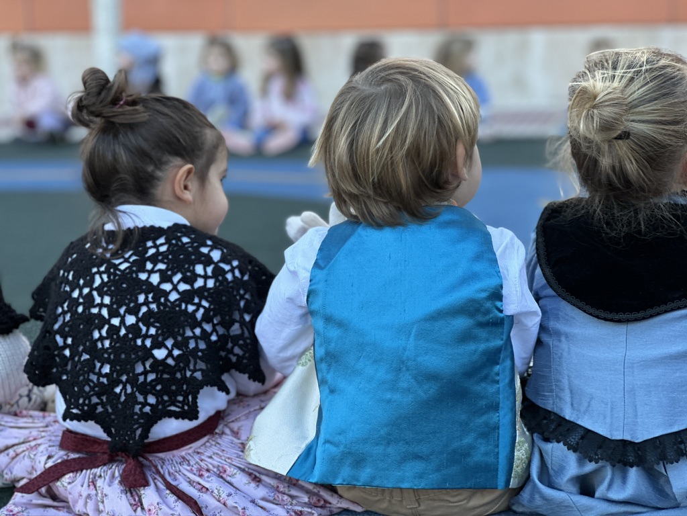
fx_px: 1528
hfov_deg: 25.3
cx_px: 344
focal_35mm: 77
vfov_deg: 19.1
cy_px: 258
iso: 125
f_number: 2.8
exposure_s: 1/121
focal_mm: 9
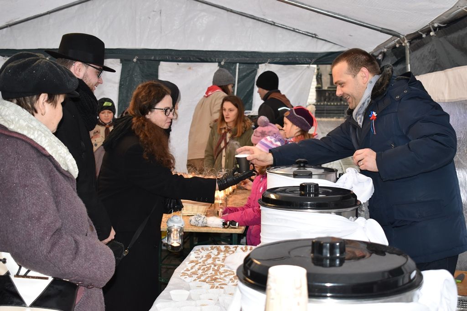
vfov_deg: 25.8
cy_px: 156
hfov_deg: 37.8
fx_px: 681
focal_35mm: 52
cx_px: 234
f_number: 4.5
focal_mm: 35
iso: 720
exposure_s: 1/60
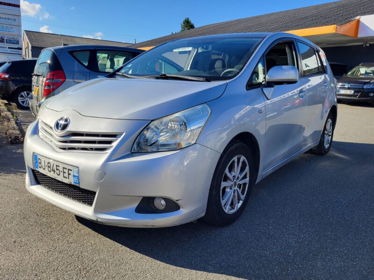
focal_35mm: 26
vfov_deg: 53.1
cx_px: 187
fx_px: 281
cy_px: 140
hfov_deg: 67.3
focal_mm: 5.4
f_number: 1.8
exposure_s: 1/1429
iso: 40
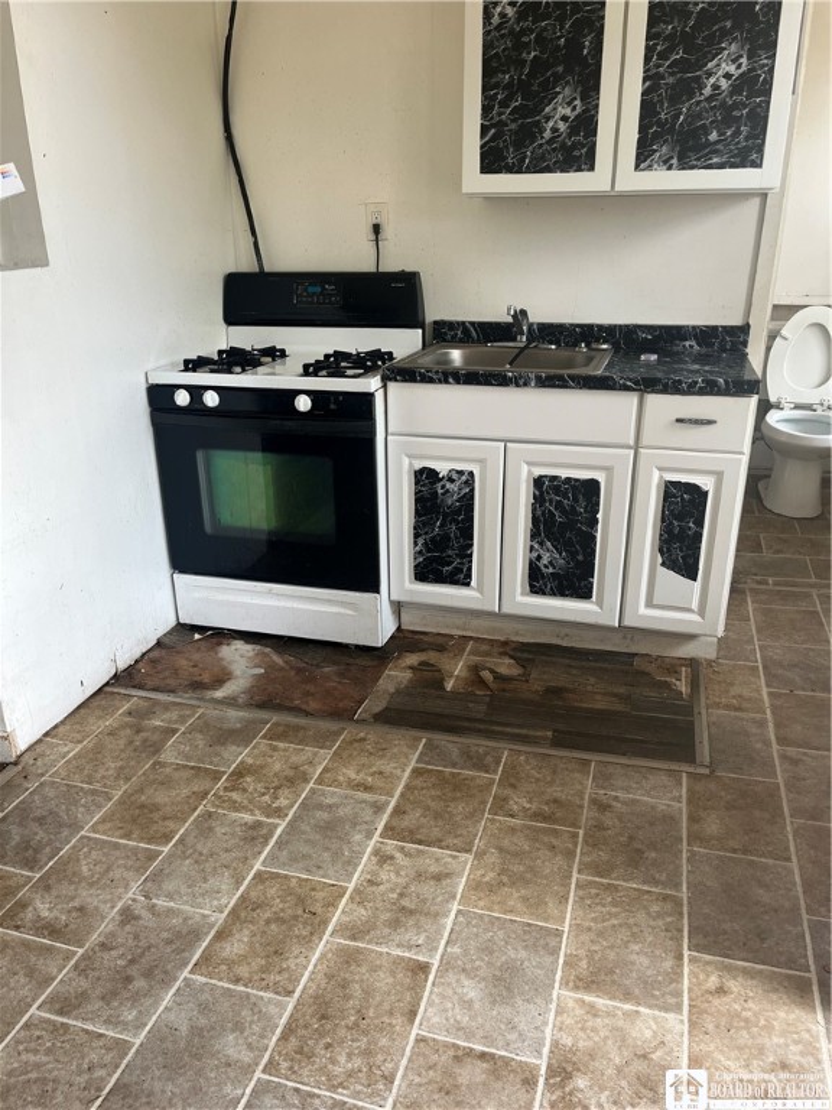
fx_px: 833
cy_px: 555
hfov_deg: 53.1
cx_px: 416
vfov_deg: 67.3
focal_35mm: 26
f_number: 1.6
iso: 64
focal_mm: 5.1
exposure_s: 1/122
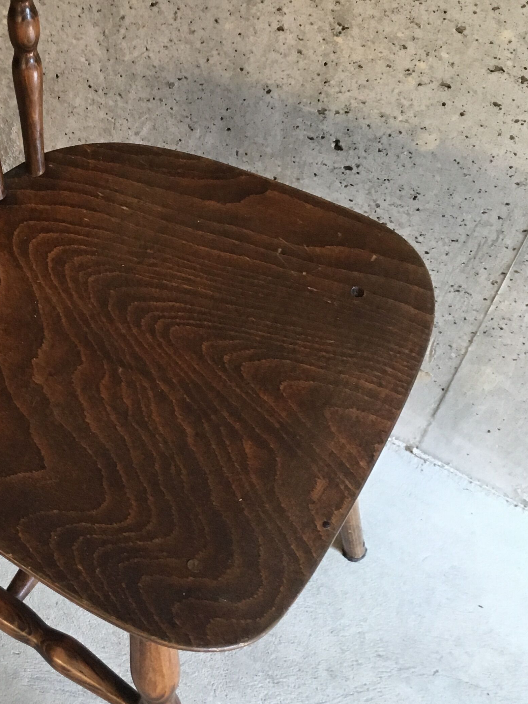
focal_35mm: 56
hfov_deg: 25.1
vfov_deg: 34.0
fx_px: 1139
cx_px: 32
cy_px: 226
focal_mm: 4.15
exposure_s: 1/33
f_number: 2.2
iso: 160
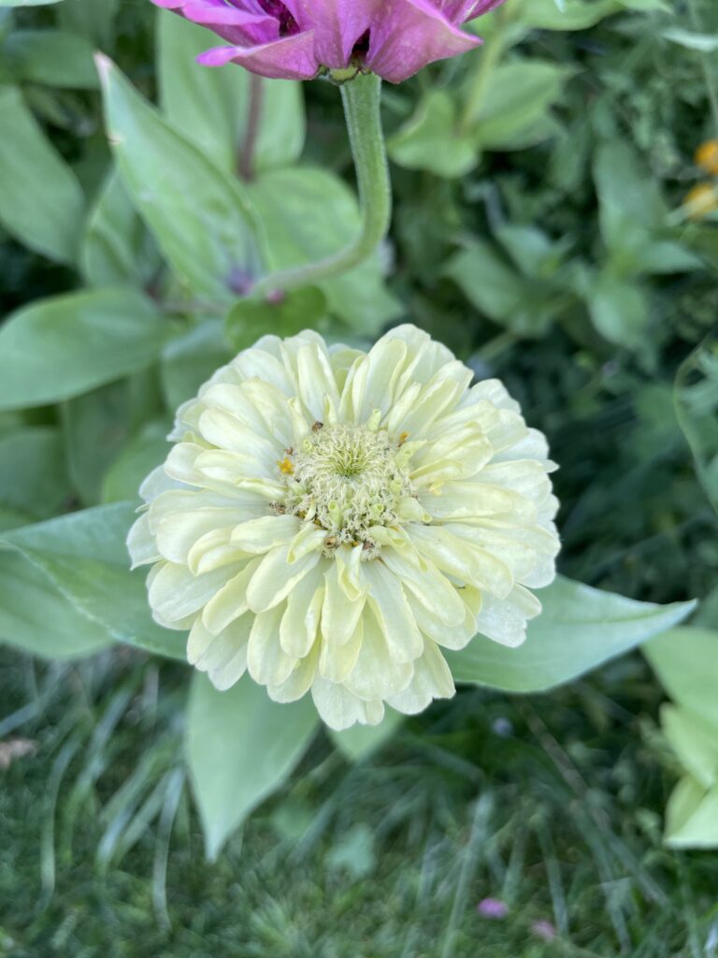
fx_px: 719
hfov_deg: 53.1
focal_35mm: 26
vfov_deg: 67.3
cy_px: 479
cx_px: 359
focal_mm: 4.2
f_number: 1.6
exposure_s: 1/121
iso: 32
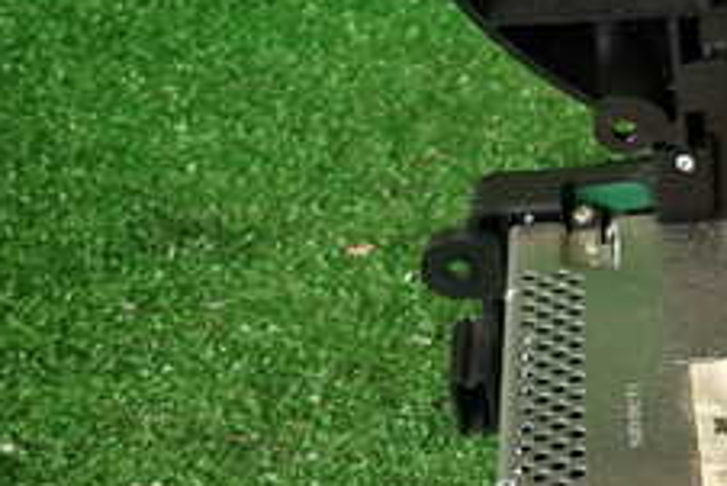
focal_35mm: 69
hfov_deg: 26.0
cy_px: 351
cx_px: 881
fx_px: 1394
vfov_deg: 19.7
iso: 100
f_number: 2
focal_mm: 4.5
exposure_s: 1/60
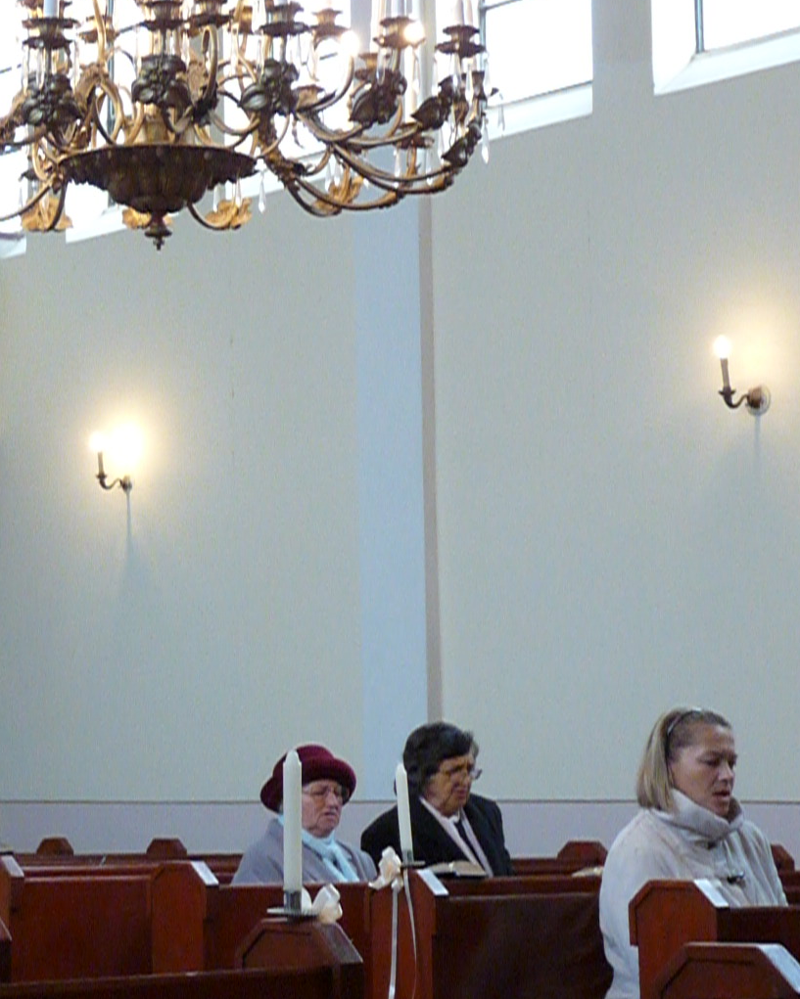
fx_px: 2782
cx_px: -1
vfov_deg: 20.4
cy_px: 471
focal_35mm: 94
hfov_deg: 16.0
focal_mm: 8.5
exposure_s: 1/60
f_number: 3.2
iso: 800
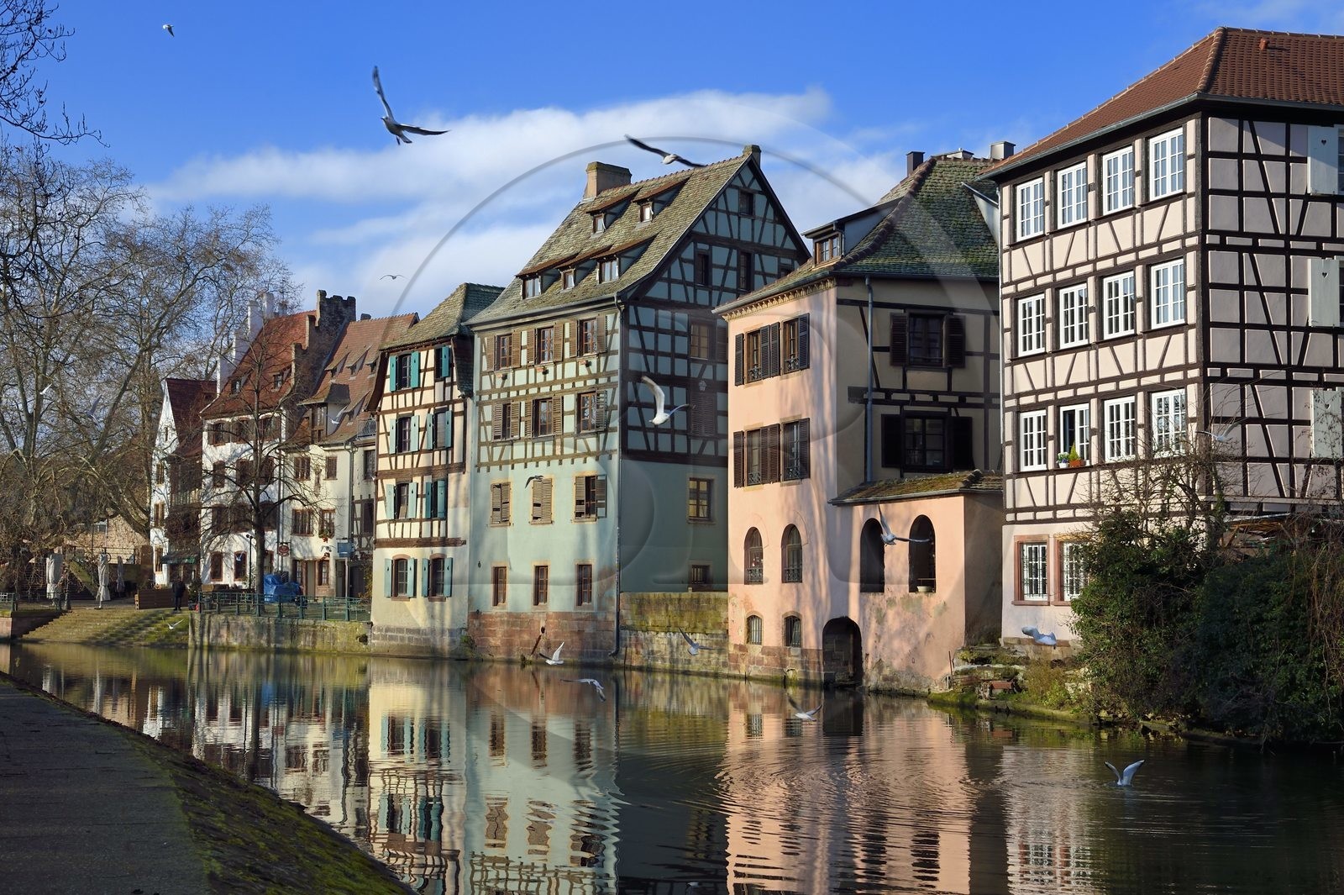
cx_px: 672
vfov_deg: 27.0
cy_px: 448
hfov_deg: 39.6
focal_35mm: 50
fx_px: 1866
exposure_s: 1/250
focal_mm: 50
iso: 200
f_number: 11
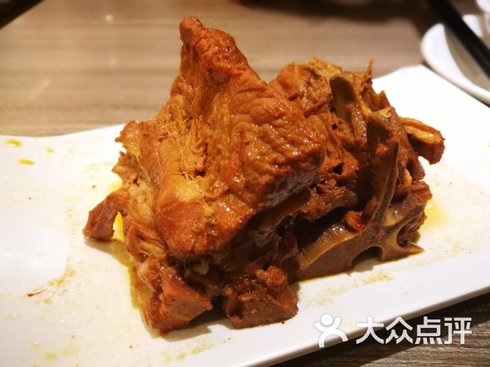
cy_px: 184
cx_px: 245
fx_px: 382
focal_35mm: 27
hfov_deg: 65.3
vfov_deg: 51.4
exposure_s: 1/20
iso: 500
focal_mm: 3.95
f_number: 4
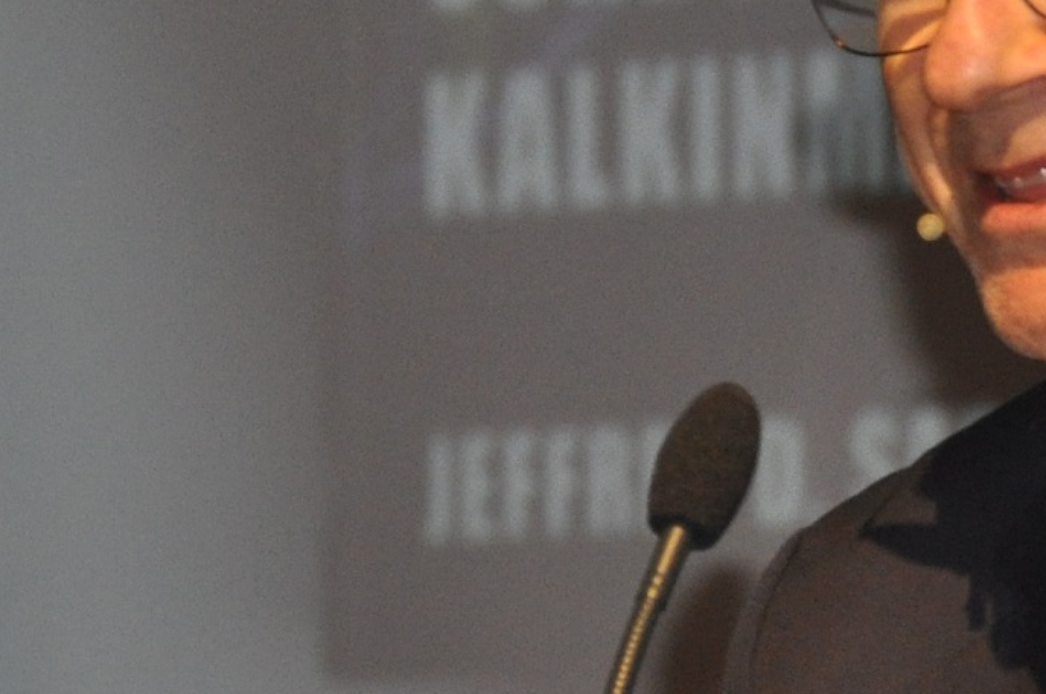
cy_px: 414
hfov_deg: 3.0
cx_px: 917
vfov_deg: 2.0
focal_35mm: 688
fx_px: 19967
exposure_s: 1/60
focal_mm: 105
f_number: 5.6
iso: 800
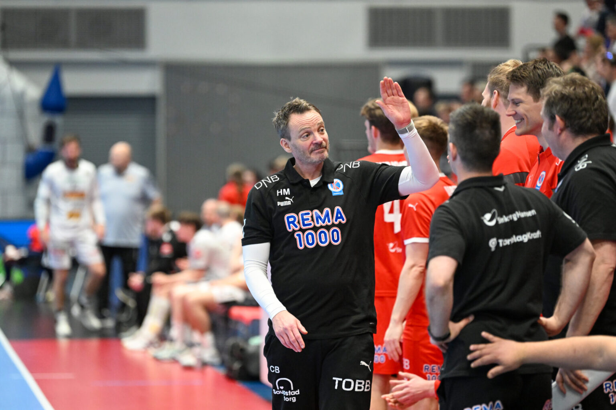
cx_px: 308
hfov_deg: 10.3
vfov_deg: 6.9
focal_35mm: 200
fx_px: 3422
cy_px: 205
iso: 5600
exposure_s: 1/800
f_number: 3.5
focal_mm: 200
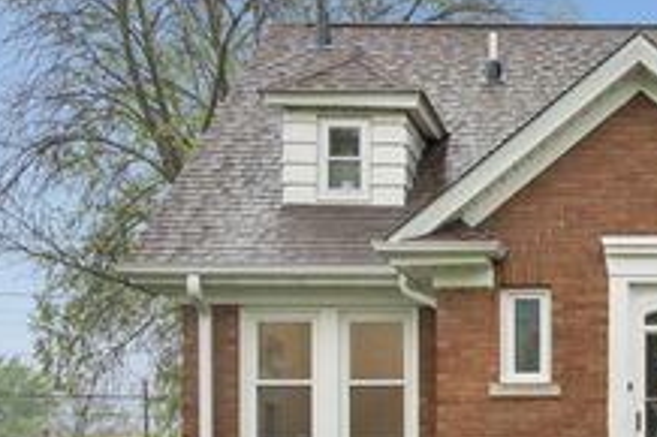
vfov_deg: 19.2
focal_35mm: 71
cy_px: 225
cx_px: 732
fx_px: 1295
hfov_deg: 26.2
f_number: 9
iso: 400
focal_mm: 31
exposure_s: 1/6
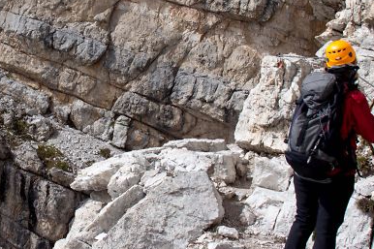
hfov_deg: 24.3
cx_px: 61
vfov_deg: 16.6
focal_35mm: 82
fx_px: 851
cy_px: 87
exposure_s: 1/100
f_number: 10
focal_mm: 24
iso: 100
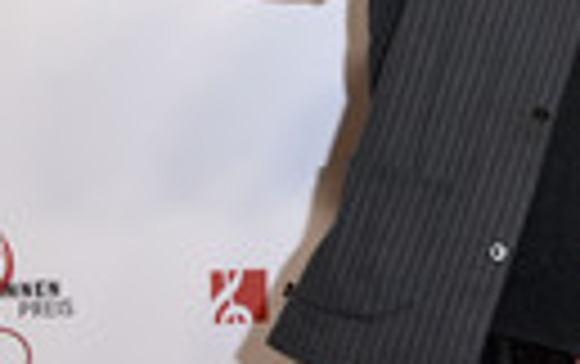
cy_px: 85
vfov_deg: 9.7
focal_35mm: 135
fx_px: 2137
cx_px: 978
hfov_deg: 14.0
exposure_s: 1/250
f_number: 5.6
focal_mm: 38
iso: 1250
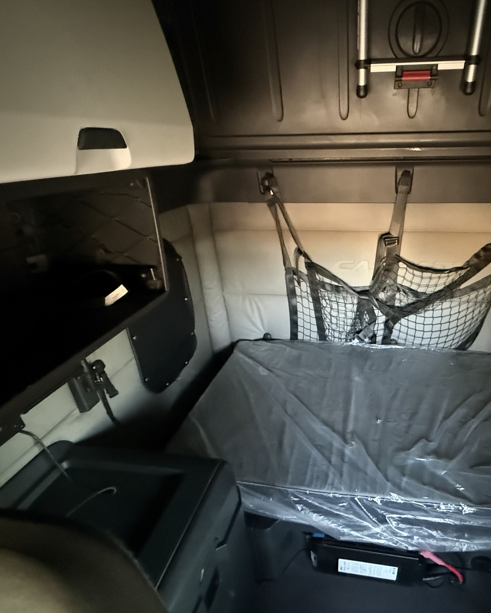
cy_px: 309
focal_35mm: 19
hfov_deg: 68.2
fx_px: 345
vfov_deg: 83.3
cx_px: 340
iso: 1600
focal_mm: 2.22
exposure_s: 1/35
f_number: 2.2
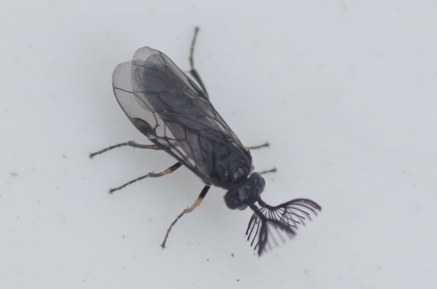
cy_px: 145
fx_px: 1672
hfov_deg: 14.9
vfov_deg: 9.9
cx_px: 217
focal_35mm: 138
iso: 100
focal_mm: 90
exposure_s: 1/320
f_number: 5
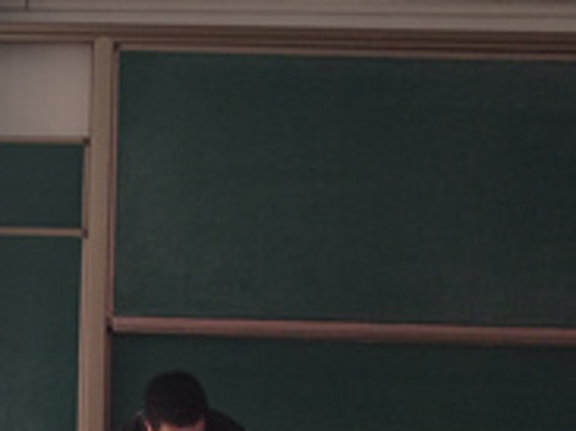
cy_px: 327
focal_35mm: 119
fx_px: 1979
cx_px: -173
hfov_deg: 15.7
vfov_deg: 12.4
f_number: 1.9
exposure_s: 1/50
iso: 1572
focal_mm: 5.52
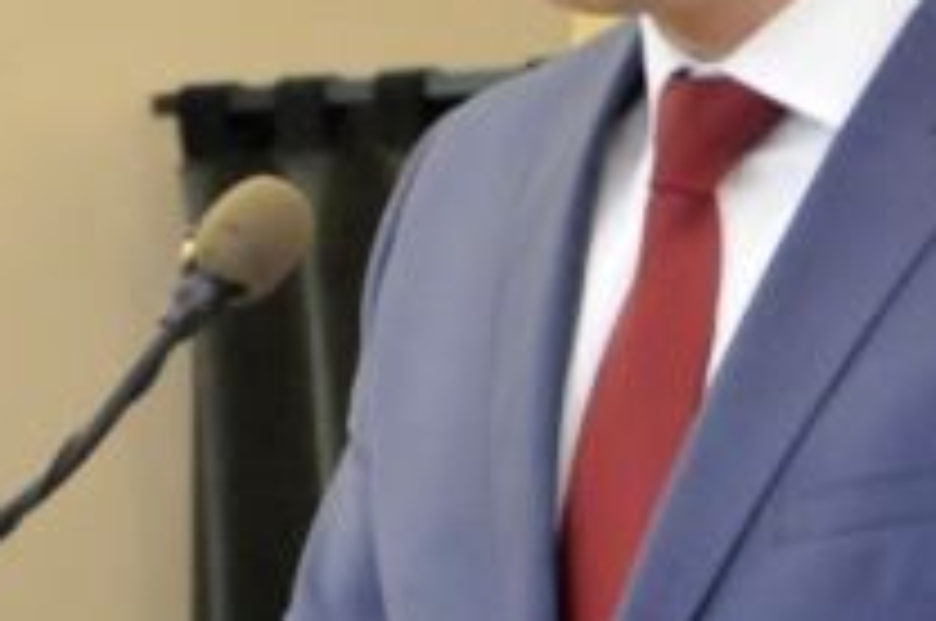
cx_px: 328
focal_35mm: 576
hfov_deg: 3.6
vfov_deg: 2.4
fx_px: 14953
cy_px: 297
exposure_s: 1/30
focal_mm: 80
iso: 2000
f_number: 5.3
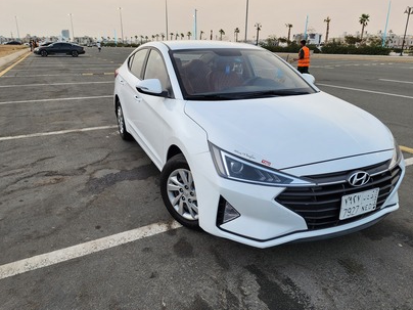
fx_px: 310
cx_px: 217
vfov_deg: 53.1
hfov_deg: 67.3
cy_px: 156
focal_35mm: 26
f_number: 1.8
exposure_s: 1/180
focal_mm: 6.4
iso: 50
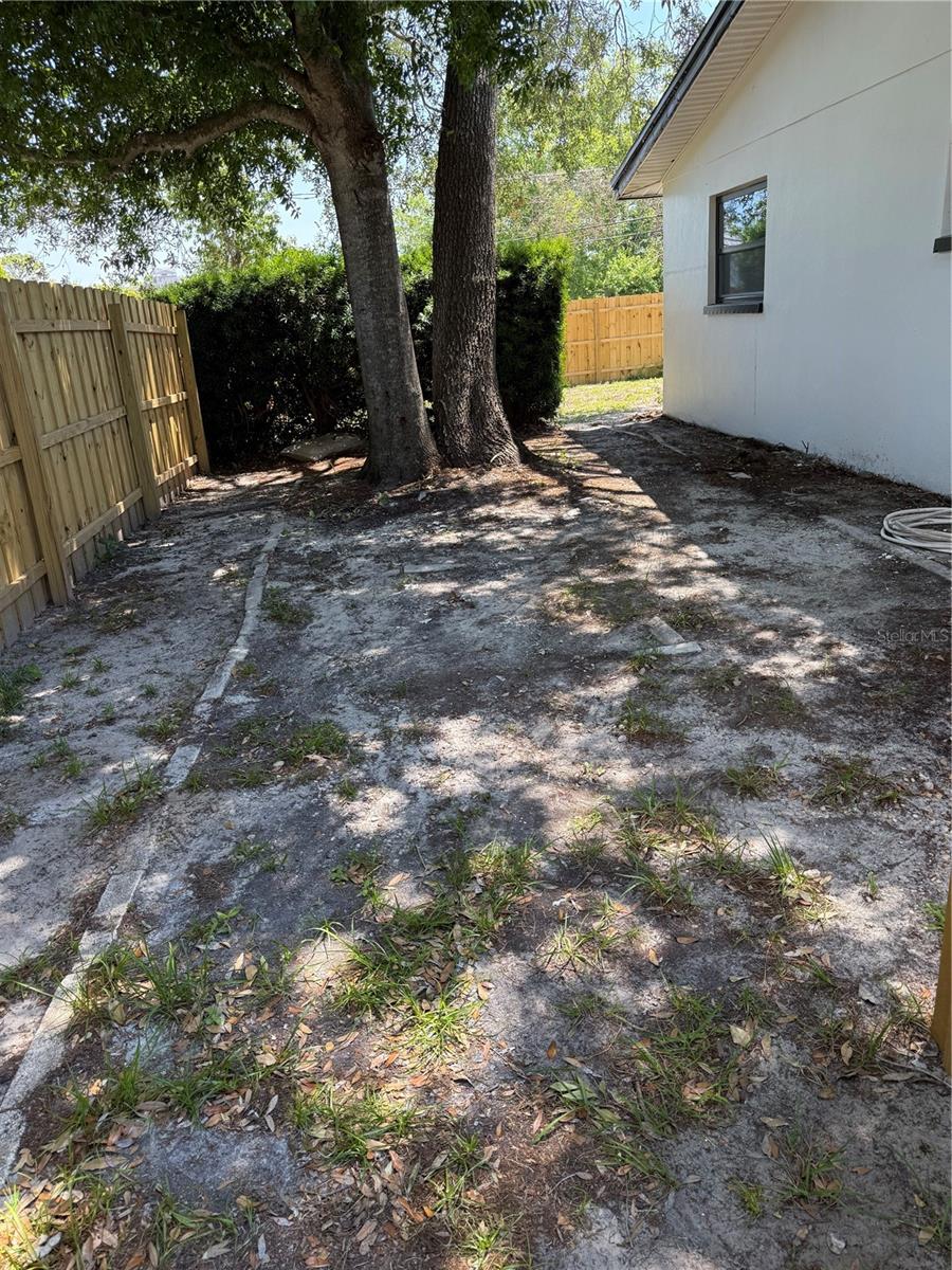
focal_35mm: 24
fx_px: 880
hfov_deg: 56.8
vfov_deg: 71.6
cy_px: 635
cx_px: 476
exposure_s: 1/532
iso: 100
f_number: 1.78
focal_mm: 6.76
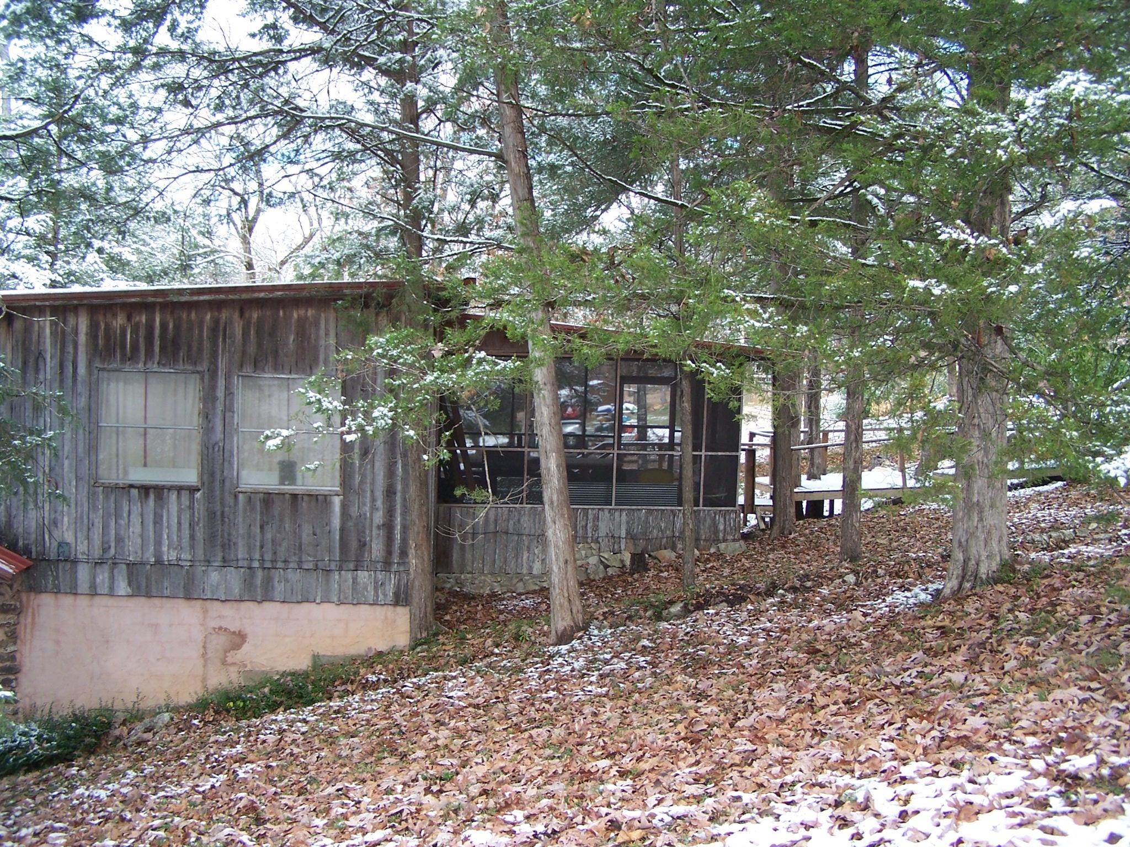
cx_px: 565
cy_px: 424
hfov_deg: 49.0
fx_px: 1240
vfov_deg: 37.7
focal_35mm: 38
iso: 80
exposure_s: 1/180
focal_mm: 6.3
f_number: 2.8
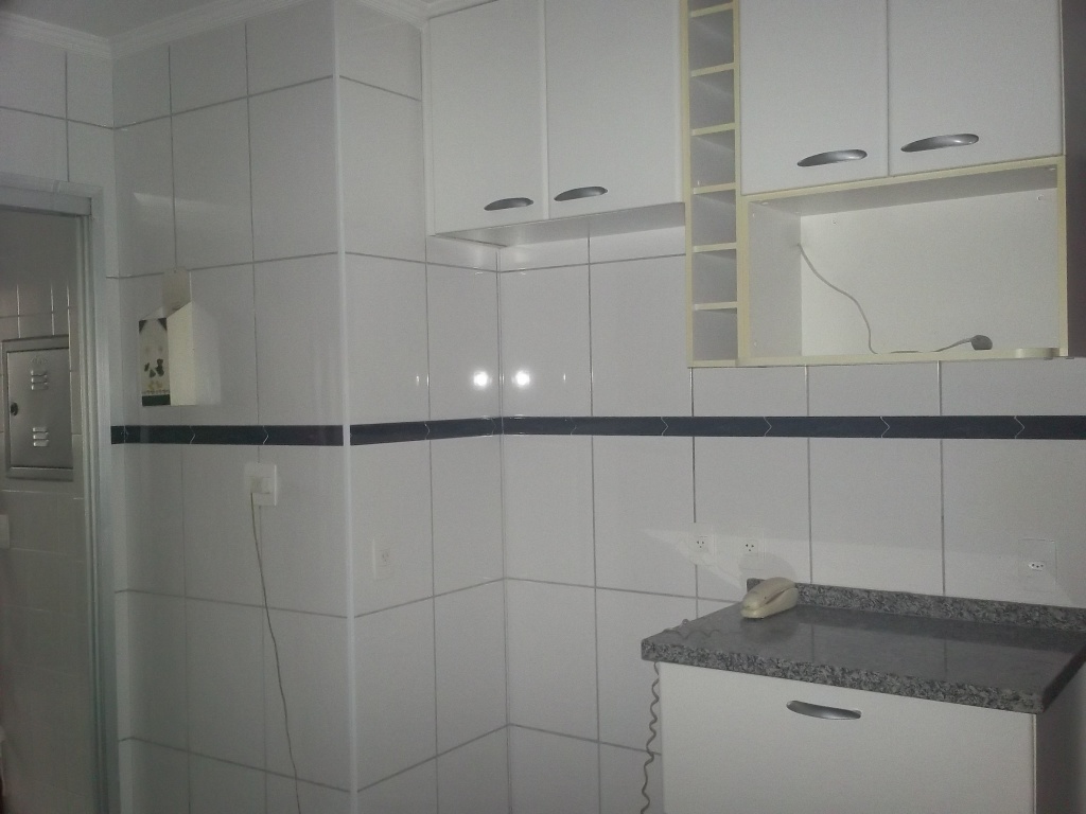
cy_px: 407
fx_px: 1192
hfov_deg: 49.0
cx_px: 543
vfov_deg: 37.7
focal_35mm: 38
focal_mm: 6.3
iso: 360
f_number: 4.5
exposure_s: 1/60
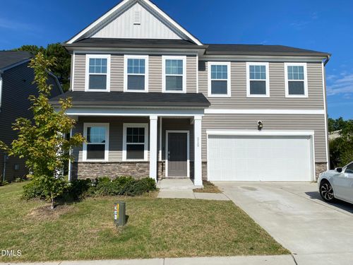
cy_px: 132
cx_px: 176
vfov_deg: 53.1
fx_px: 265
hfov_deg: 67.3
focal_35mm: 26
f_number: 1.8
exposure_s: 1/6061
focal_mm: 4.25
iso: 32
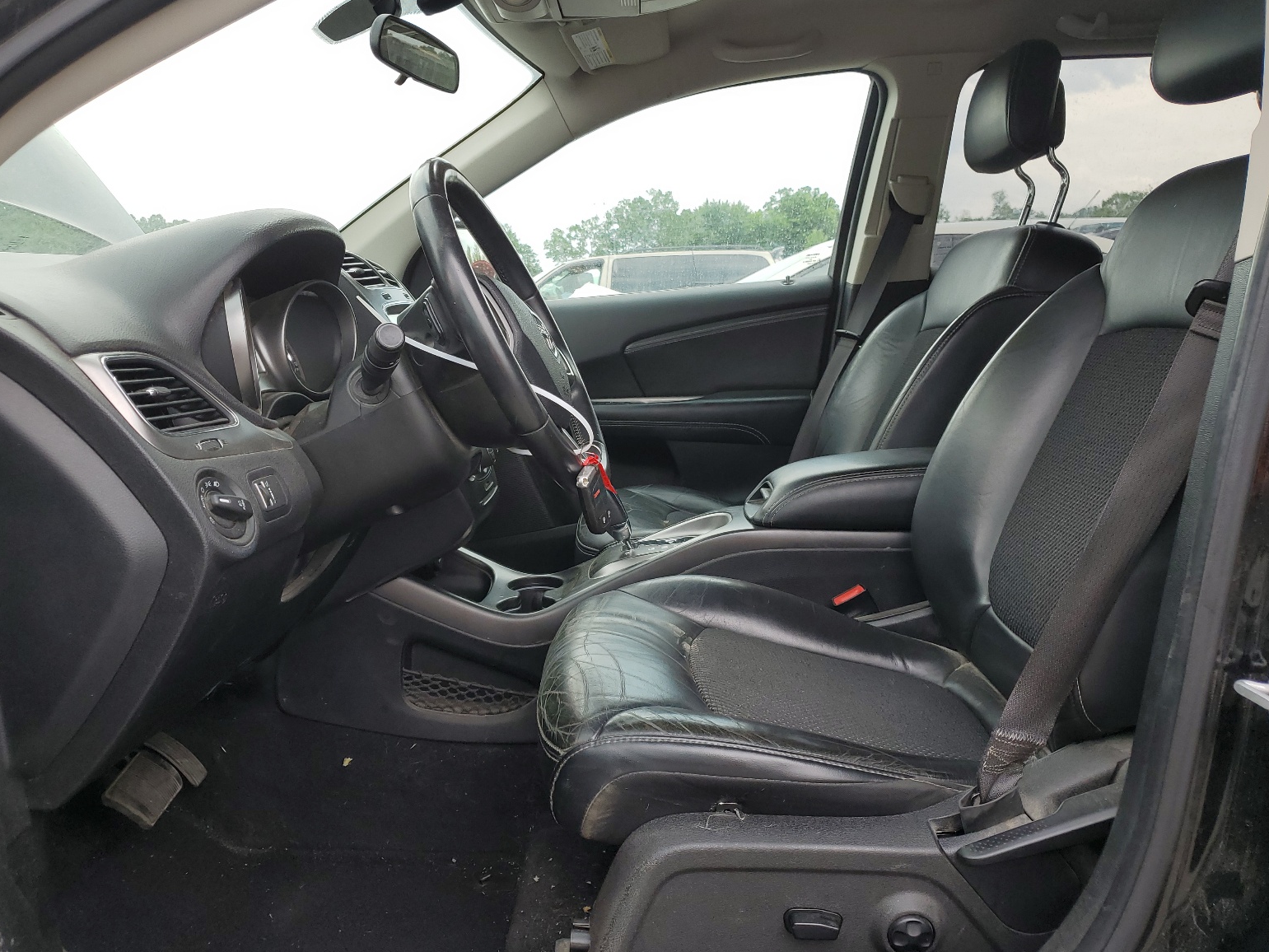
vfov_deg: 51.4
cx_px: 614
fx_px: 990
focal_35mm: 27
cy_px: 467
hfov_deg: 65.3
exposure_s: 1/526
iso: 50
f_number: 1.5
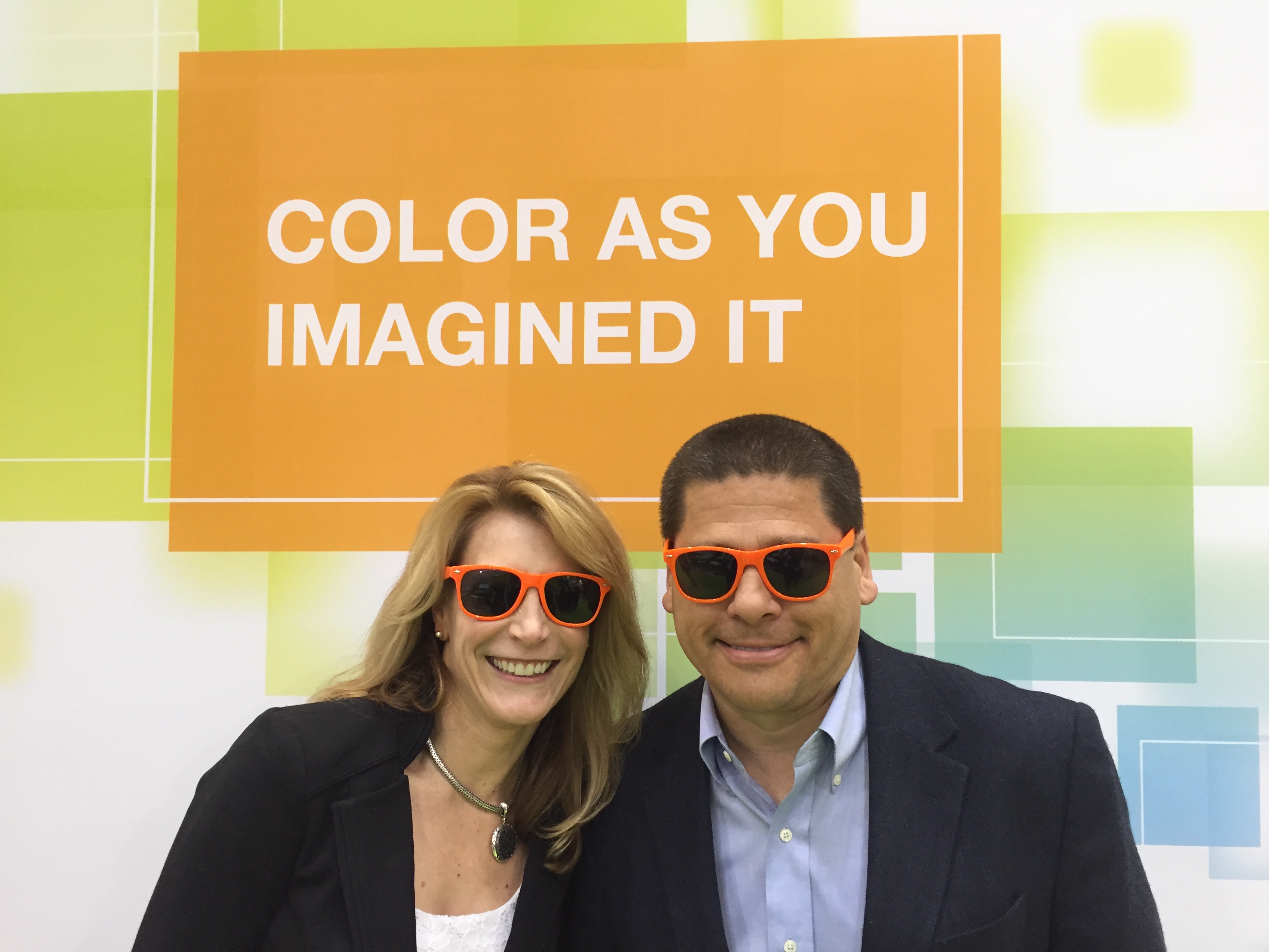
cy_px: 476
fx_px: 1063
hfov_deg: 61.7
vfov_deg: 48.2
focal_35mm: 29
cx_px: 634
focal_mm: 4.15
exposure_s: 1/33
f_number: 2.2
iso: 64
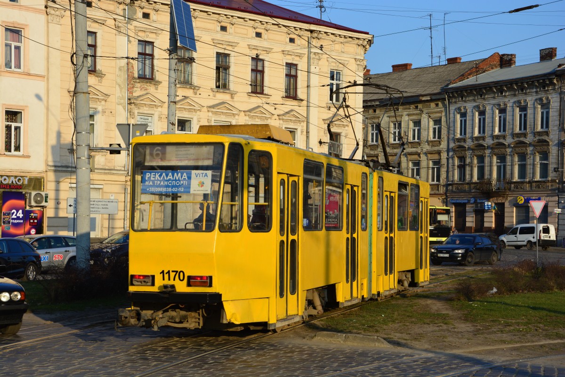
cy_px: 188
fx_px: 1177
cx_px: 282
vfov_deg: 18.2
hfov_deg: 27.0
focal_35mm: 75
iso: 400
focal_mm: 50
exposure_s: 1/640
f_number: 9
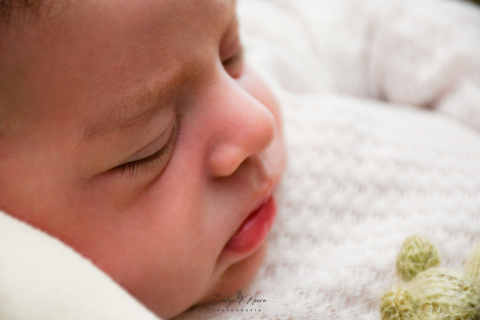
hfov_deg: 9.8
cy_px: 160
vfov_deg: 6.5
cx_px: 240
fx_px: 2800
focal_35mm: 210
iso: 640
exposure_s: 1/200
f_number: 5.6
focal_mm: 140
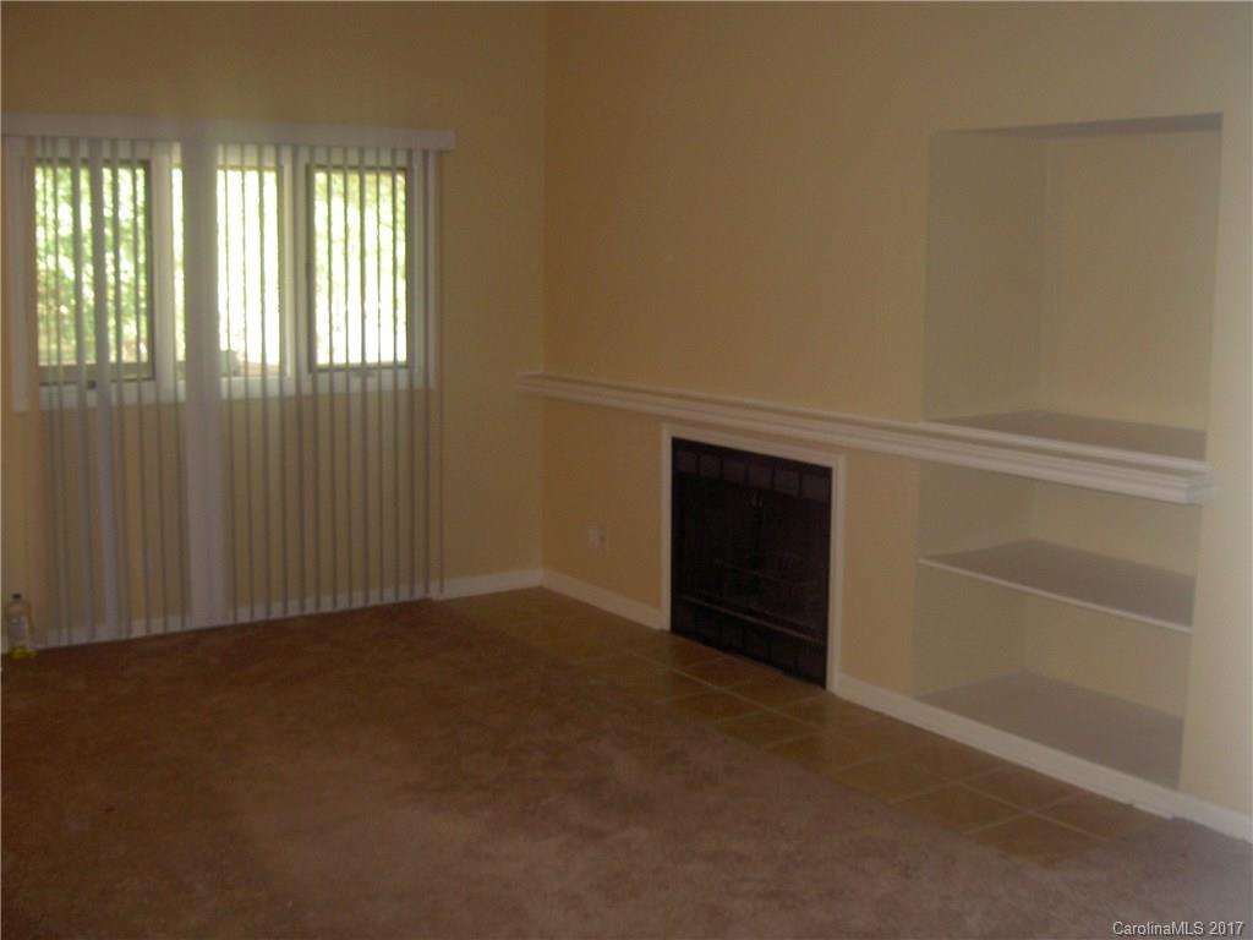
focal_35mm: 39
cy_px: 470
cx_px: 626
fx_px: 1412
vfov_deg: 36.8
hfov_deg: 47.9
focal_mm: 8
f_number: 2.8
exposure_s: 1/60
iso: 200
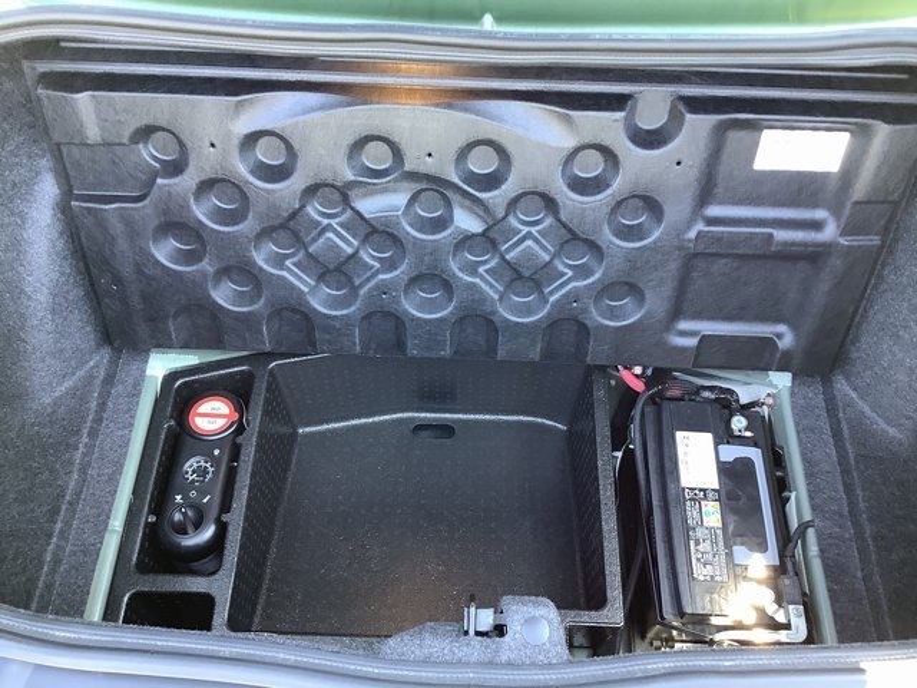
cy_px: 344
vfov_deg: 45.4
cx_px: 458
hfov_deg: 58.4
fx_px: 821
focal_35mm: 31
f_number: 2.4
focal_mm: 3.3
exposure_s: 1/60
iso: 125
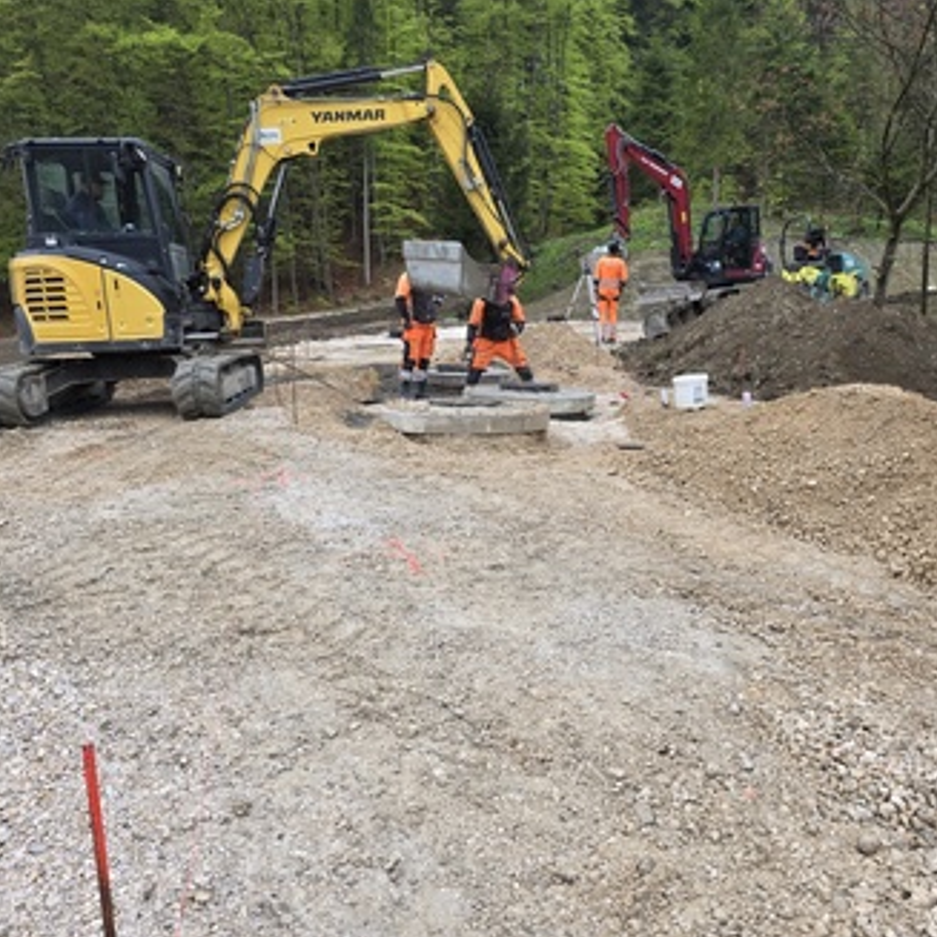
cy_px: 458
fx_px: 857
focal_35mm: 28
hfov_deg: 57.1
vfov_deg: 57.3
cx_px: 539
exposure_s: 1/180
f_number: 1.7
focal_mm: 6.3
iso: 50
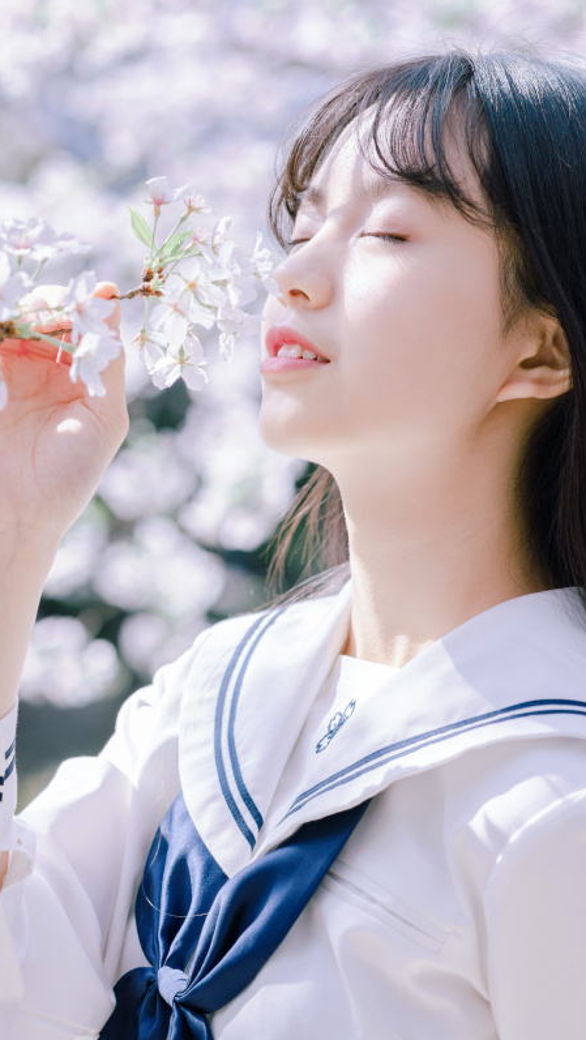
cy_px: 519
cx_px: -5
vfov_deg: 16.0
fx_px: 3697
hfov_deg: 9.0
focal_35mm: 134
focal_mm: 85
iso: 100
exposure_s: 1/250
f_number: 4
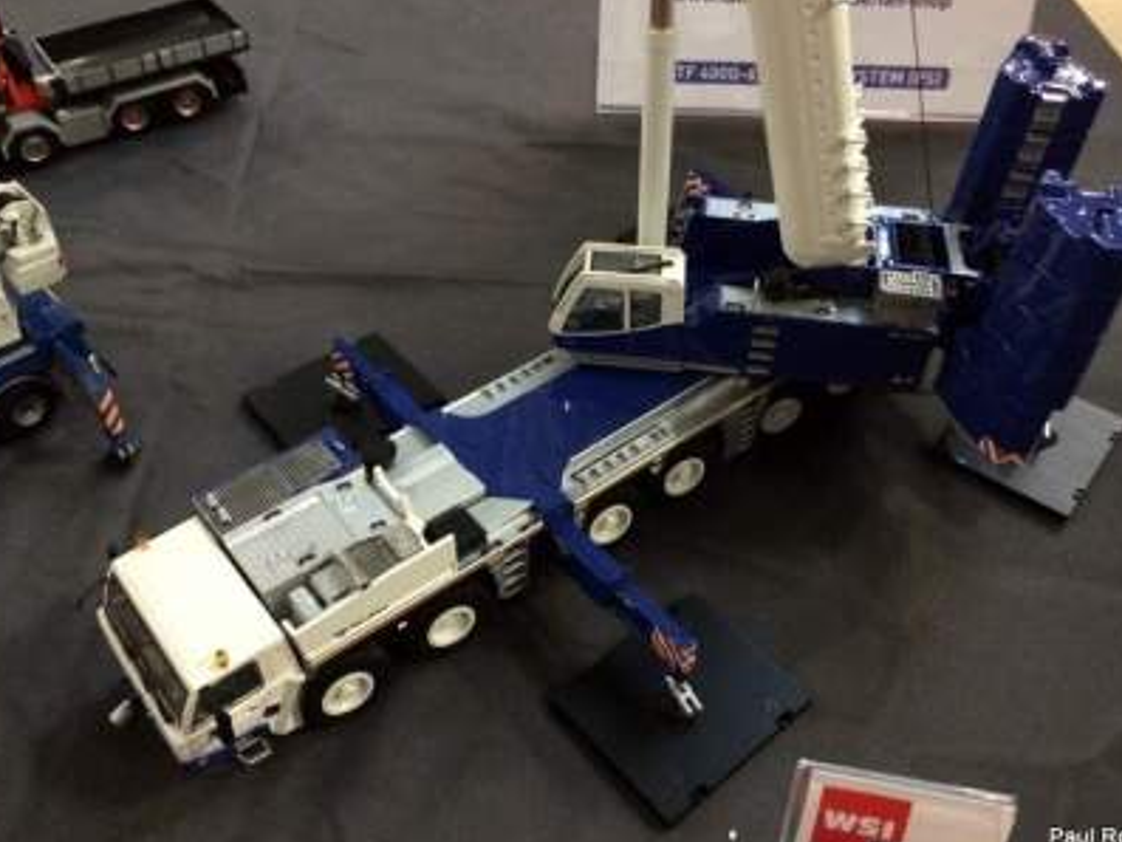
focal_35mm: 34
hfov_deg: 53.9
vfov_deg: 41.8
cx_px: 551
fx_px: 1102
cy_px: 398
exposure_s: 1/15
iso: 500
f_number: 2.2
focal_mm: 4.12
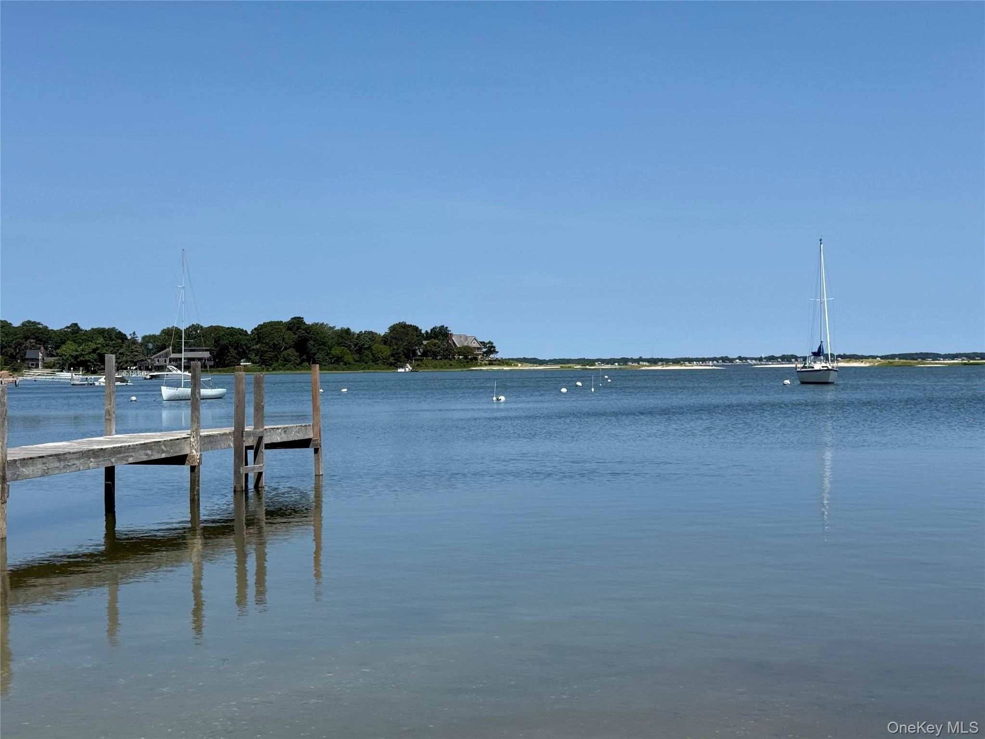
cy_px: 370
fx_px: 1366
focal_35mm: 48
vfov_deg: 30.3
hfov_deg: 39.7
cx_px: 492
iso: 64
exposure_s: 1/7143
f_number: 1.78
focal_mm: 6.76
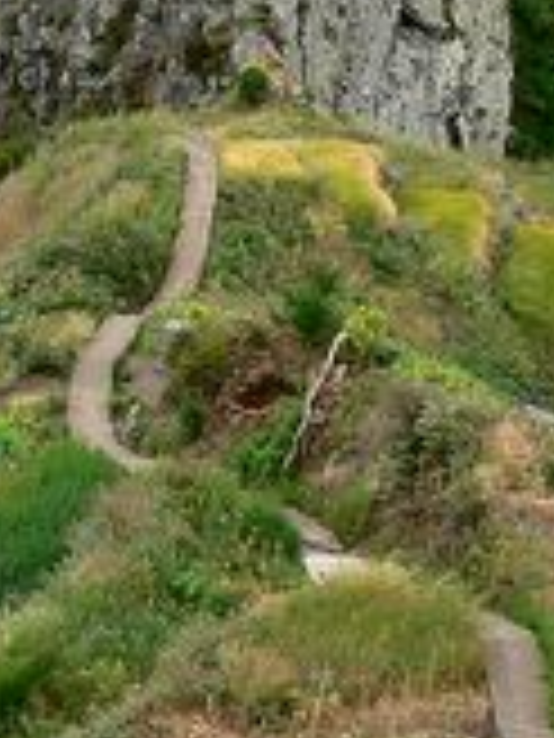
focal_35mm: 168
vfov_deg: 11.3
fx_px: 3585
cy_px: -369
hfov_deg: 8.7
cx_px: -227
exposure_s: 1/250
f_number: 4
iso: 80
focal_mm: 9.2
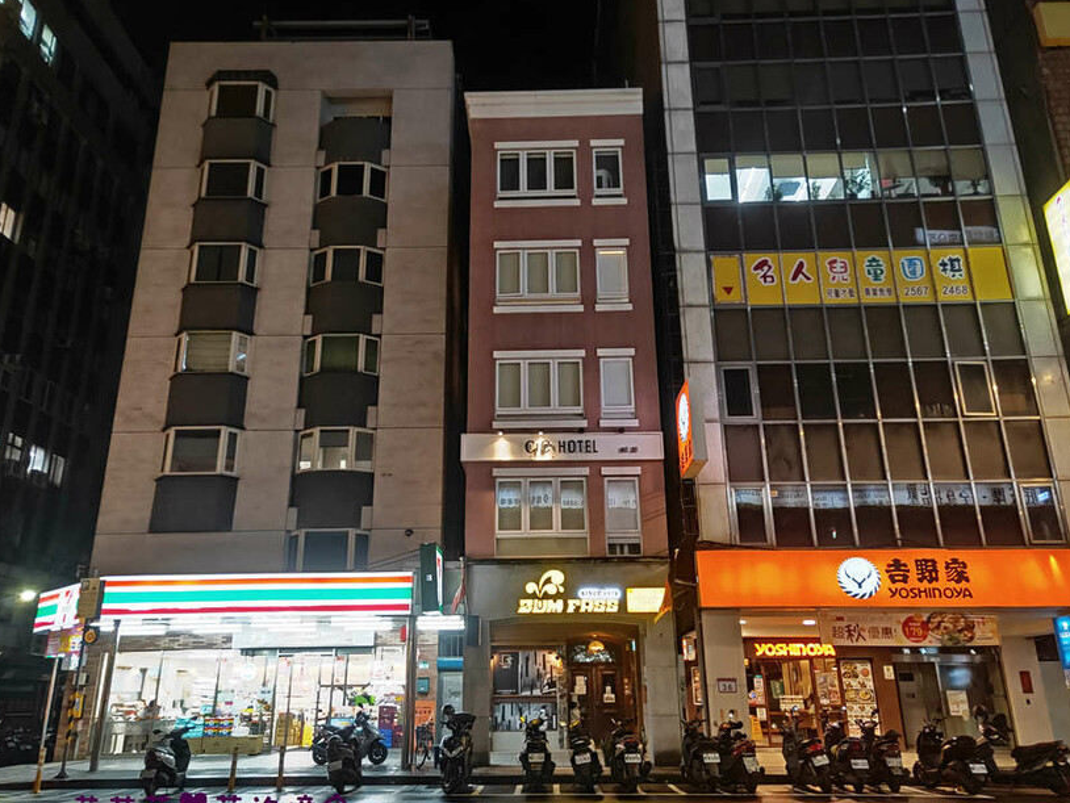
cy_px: 412
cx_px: 532
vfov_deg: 56.8
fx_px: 742
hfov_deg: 71.6
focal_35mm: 24
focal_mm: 3.97
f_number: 1.7
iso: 781
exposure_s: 1
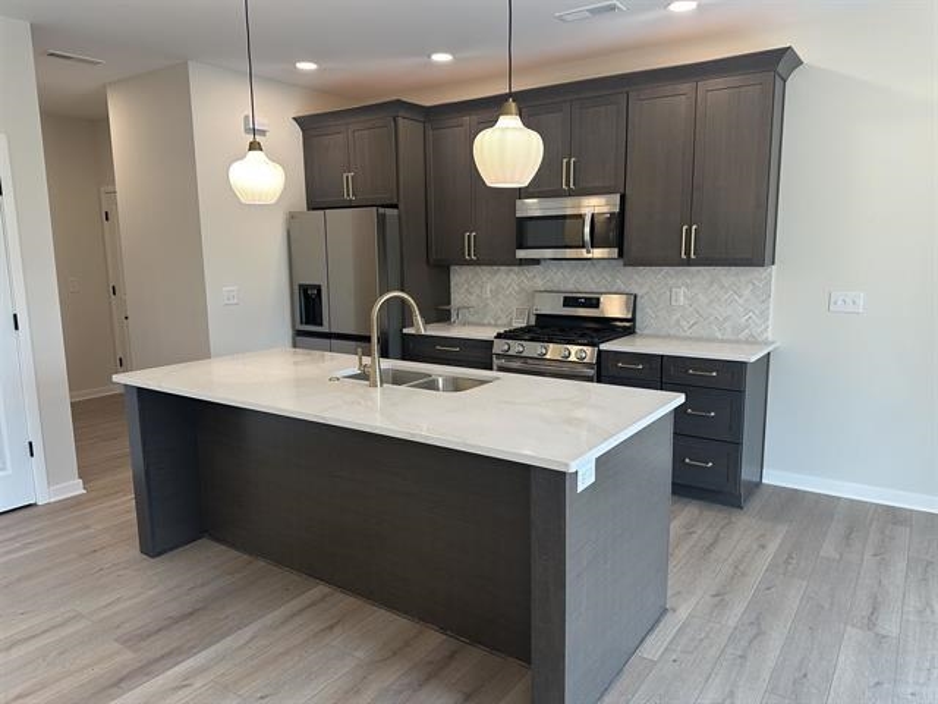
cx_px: 469
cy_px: 352
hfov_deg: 71.6
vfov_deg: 56.8
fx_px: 650
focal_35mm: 24
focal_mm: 6.86
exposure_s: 1/120
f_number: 1.78
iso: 125
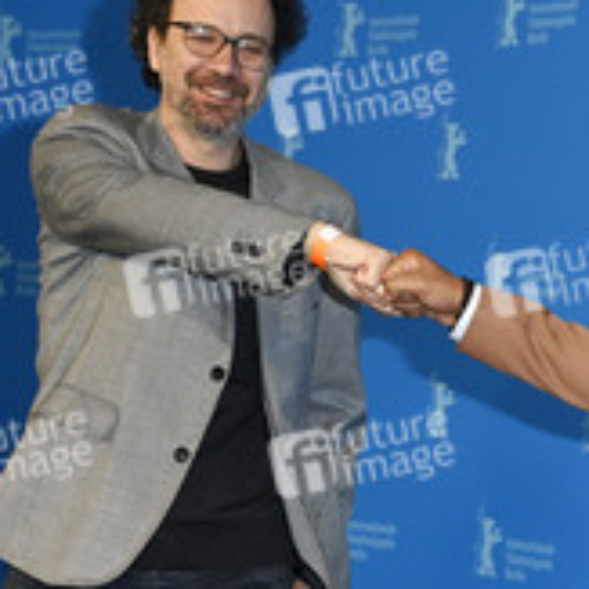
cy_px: 365
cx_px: 627
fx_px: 2349
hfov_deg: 14.0
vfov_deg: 14.3
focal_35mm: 122
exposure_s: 1/250
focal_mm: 52
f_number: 5.6
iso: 1250
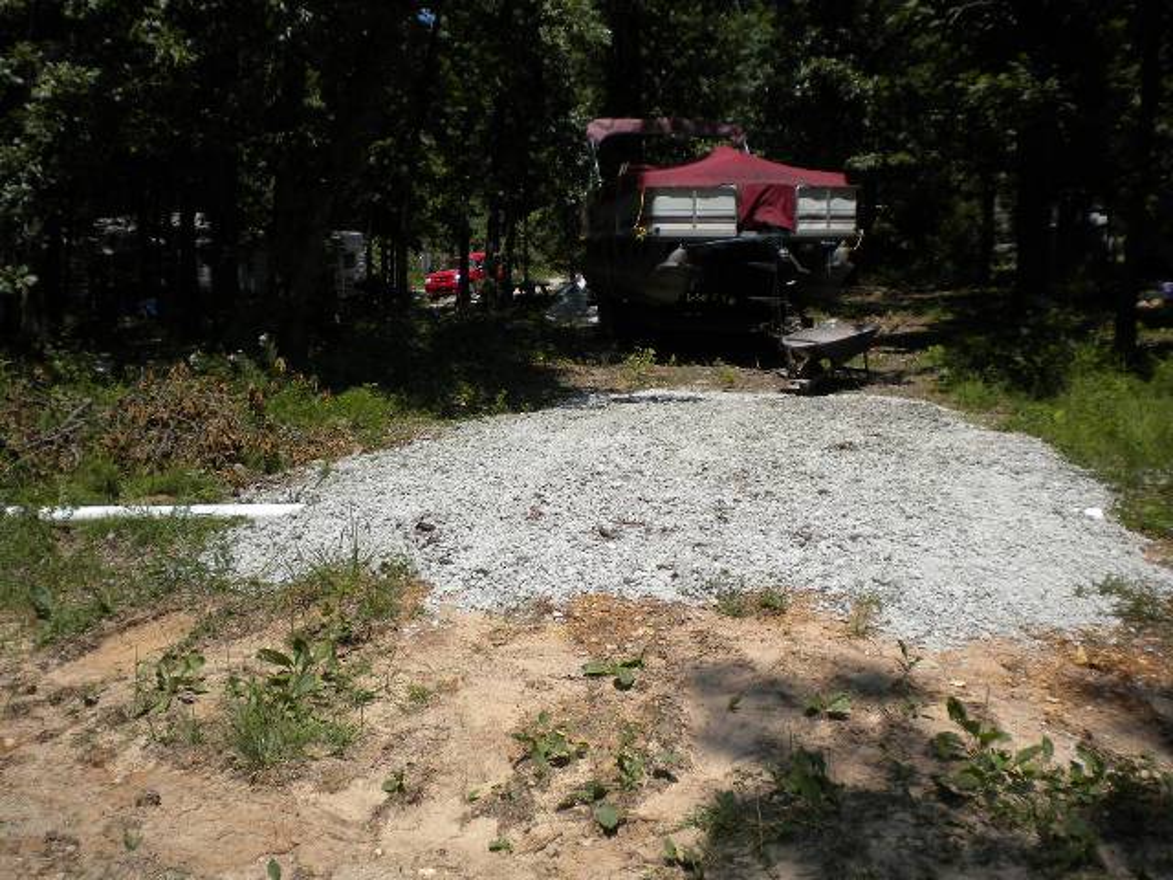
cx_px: 586
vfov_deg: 40.7
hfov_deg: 52.6
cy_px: 440
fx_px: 1186
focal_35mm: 35
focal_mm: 6.3
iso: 80
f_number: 4.6
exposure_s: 1/887
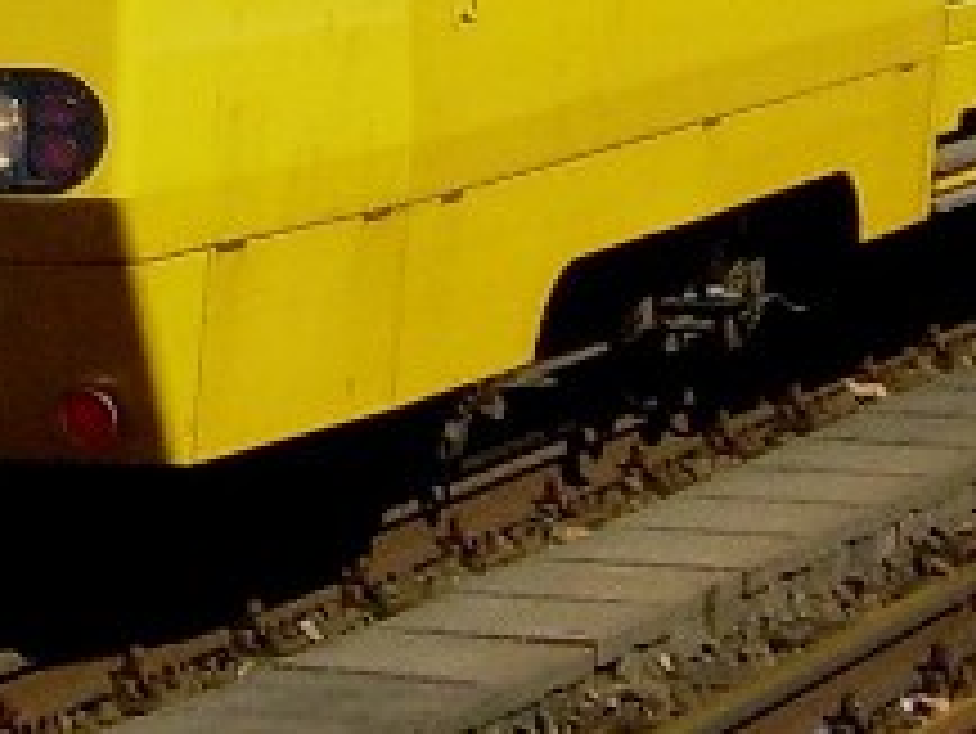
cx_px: 405
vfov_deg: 8.5
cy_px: -757
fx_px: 4655
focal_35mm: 165
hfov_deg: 12.0
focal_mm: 5.8
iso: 80
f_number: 7.1
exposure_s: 1/350
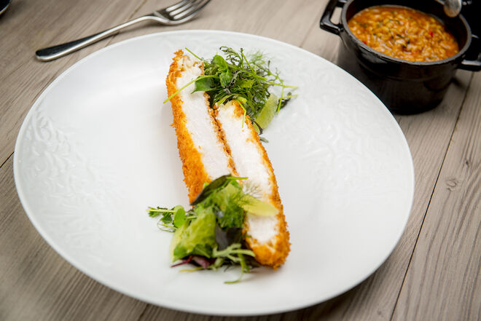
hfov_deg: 28.8
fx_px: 936
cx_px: 240
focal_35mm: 70
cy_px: 160
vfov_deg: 19.5
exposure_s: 1/500
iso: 200
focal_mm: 70
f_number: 4.5
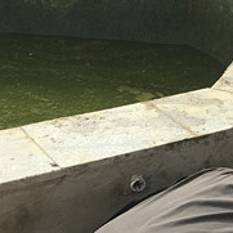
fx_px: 861
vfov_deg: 15.3
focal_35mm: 113
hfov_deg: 13.1
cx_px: 487
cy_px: 35
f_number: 2.2
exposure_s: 1/927
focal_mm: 4.15
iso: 25
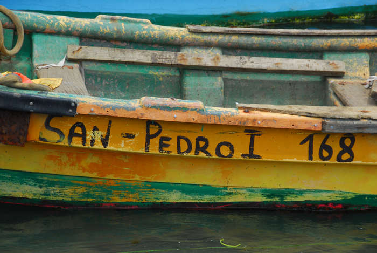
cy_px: 126
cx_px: 188
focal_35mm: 180
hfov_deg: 11.4
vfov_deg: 7.7
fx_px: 1888
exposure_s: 1/320
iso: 250
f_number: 9
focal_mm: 120
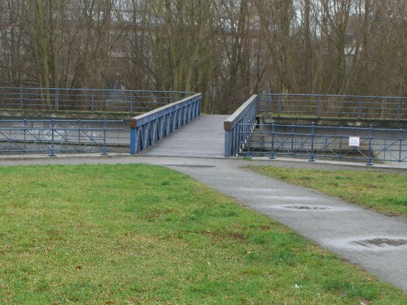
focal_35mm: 121
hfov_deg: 16.3
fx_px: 1423
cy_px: 150
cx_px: 192
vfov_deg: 12.3
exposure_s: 1/60
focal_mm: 23.7
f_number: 5.1
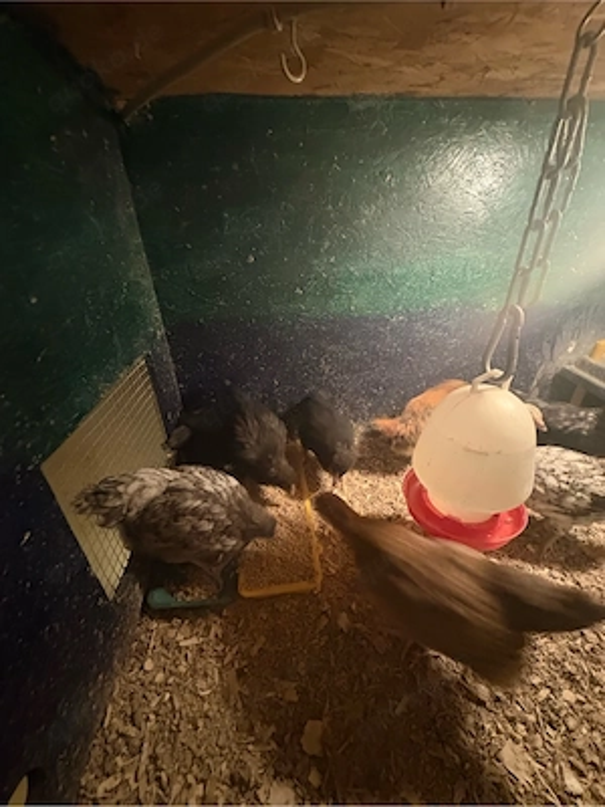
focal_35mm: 14
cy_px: 404
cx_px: 302
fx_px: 326
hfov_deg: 85.7
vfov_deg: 102.1
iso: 2500
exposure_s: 1/17
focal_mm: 2.22
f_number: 2.2
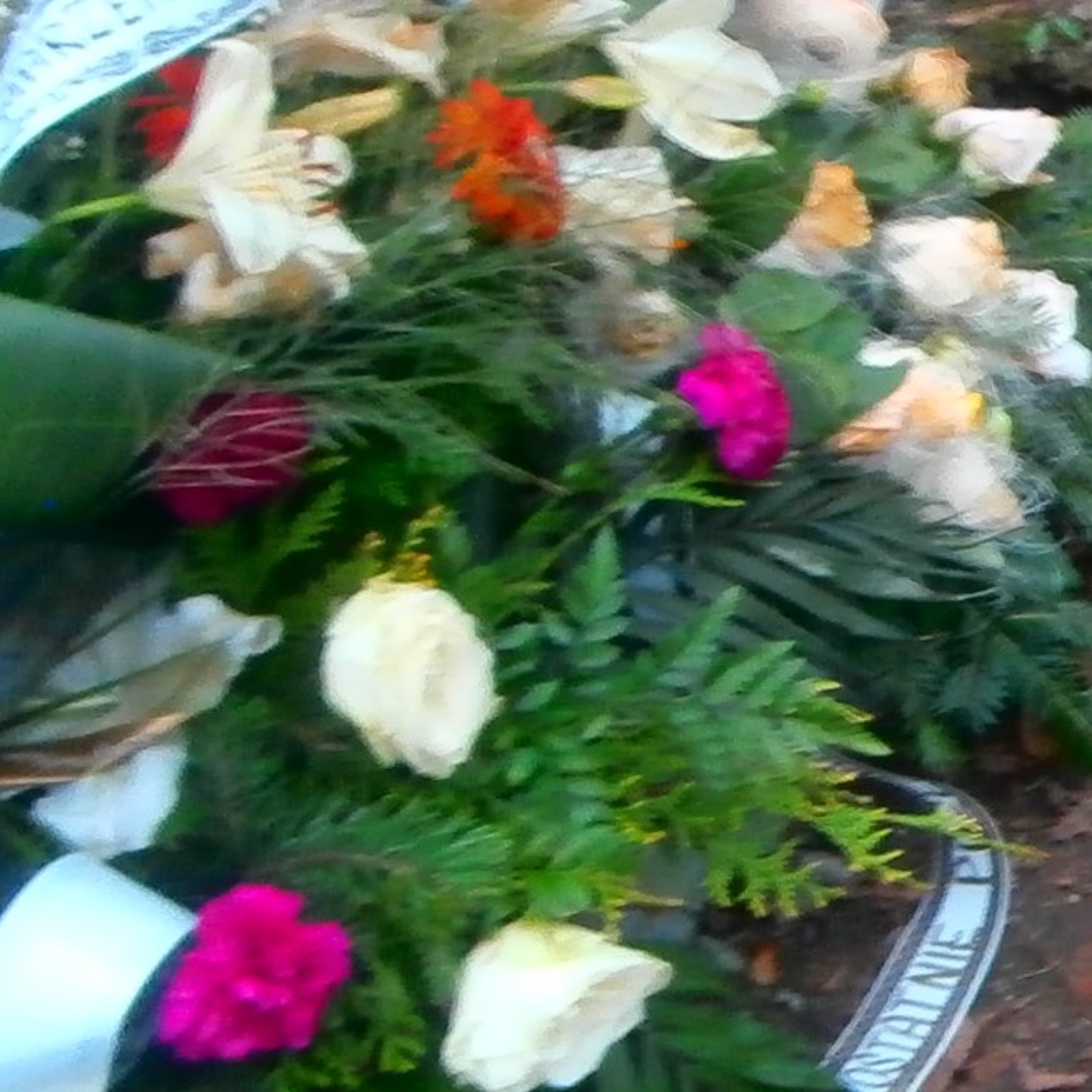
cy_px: 565
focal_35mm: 97
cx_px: 1828
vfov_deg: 17.9
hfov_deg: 15.8
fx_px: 3462
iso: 160
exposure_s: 1/60
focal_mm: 4.2
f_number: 3
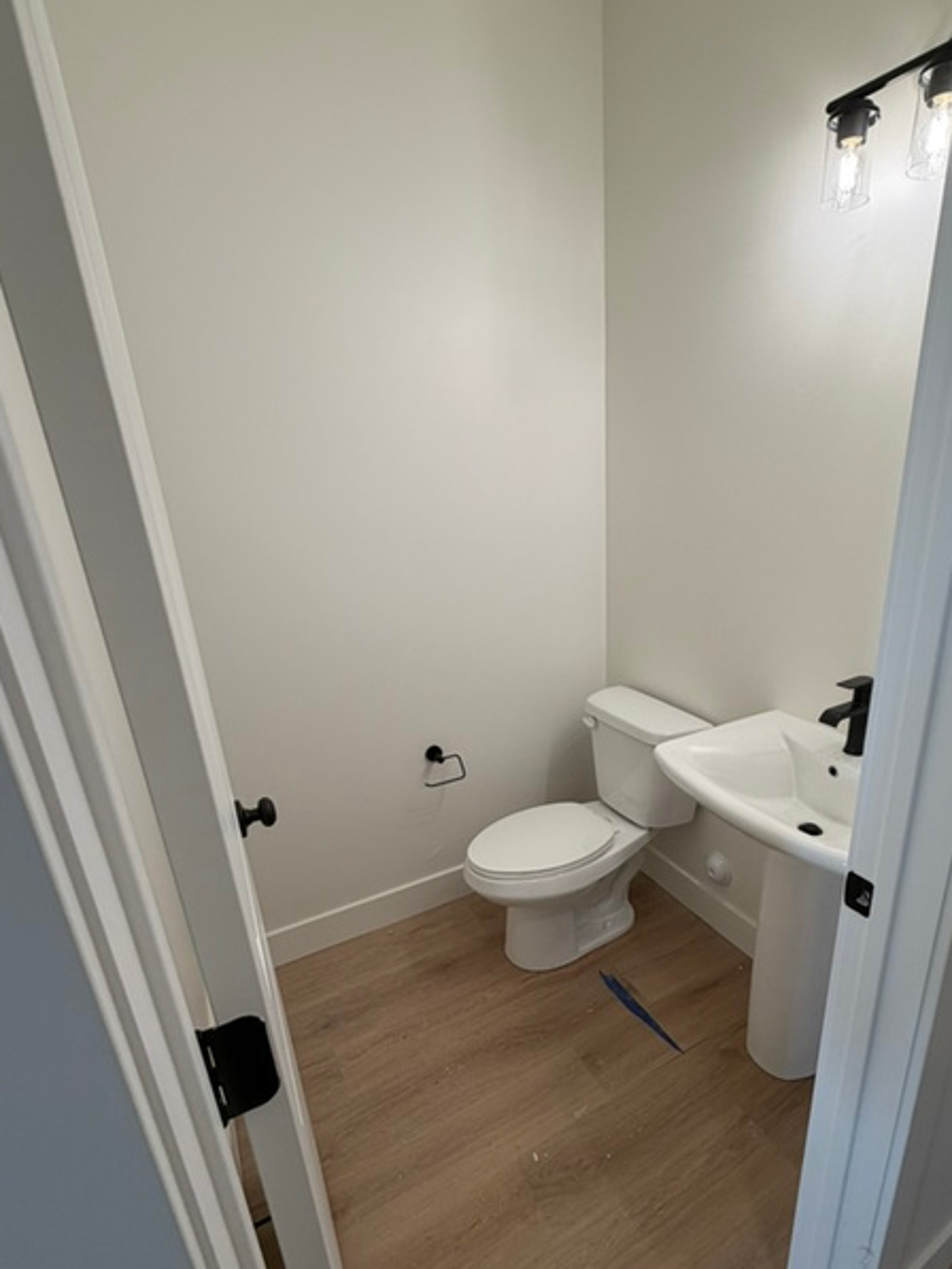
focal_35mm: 18
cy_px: 708
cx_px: 574
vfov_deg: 87.4
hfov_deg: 70.8
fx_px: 660
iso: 125
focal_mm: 2.22
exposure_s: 1/120
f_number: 2.2
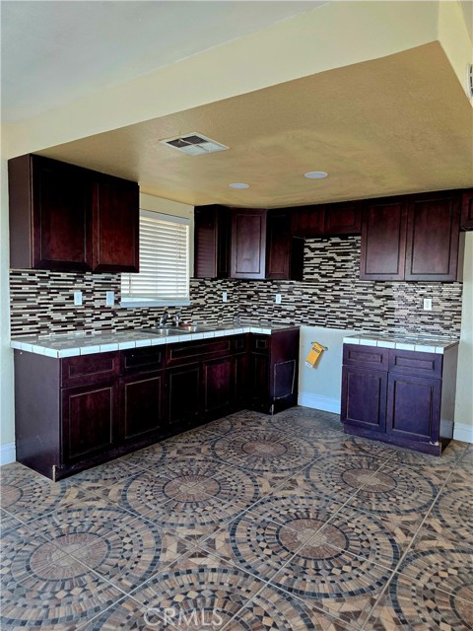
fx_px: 419
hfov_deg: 58.9
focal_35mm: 23
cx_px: 236
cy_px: 316
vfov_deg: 73.9
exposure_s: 1/120
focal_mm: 6.3
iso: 320
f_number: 1.7
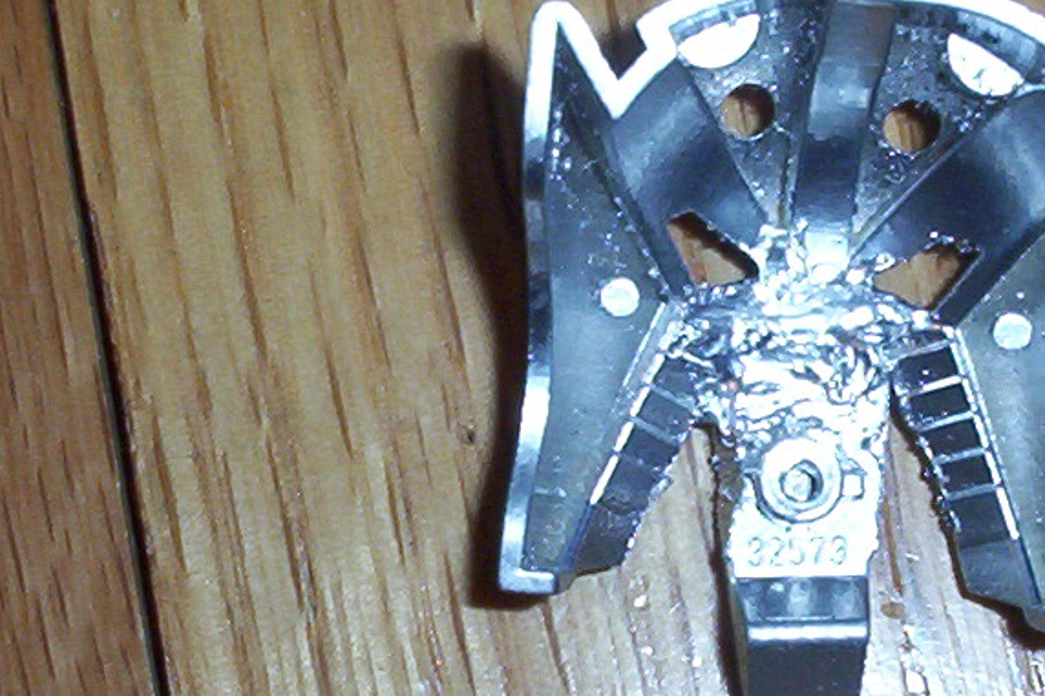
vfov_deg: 11.8
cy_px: 393
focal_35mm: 116
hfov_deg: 17.6
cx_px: 762
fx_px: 3366
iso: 140
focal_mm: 6
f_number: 4.5
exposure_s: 1/30
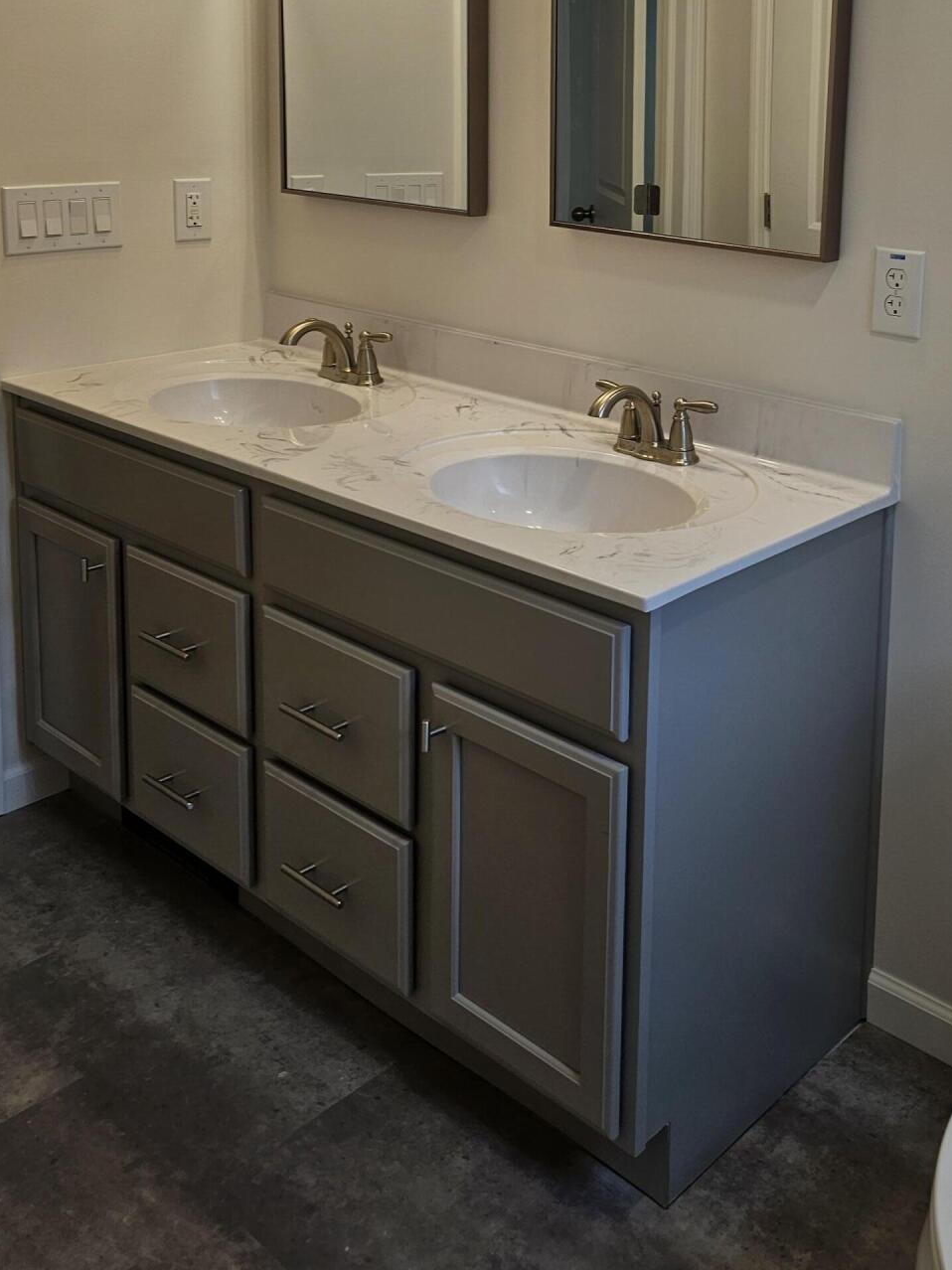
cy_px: 308
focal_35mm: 36
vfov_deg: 49.2
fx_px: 1321
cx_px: 693
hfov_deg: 38.8
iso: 40
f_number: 1.7
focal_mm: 6.3
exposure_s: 1/120
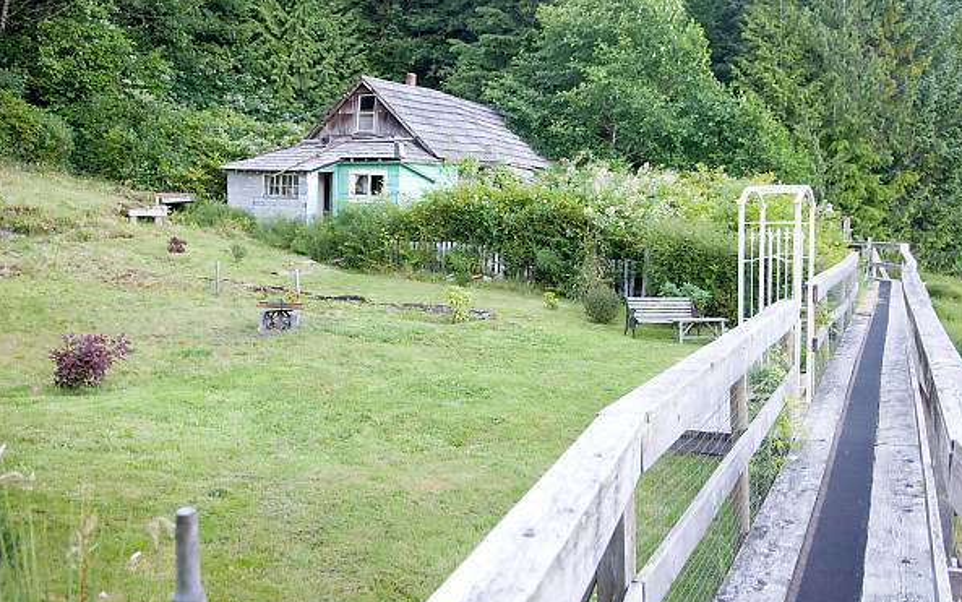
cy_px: 295
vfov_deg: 37.3
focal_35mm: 34
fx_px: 892
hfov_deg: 56.7
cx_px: 483
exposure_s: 1/60
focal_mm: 22
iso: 100
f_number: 2.8
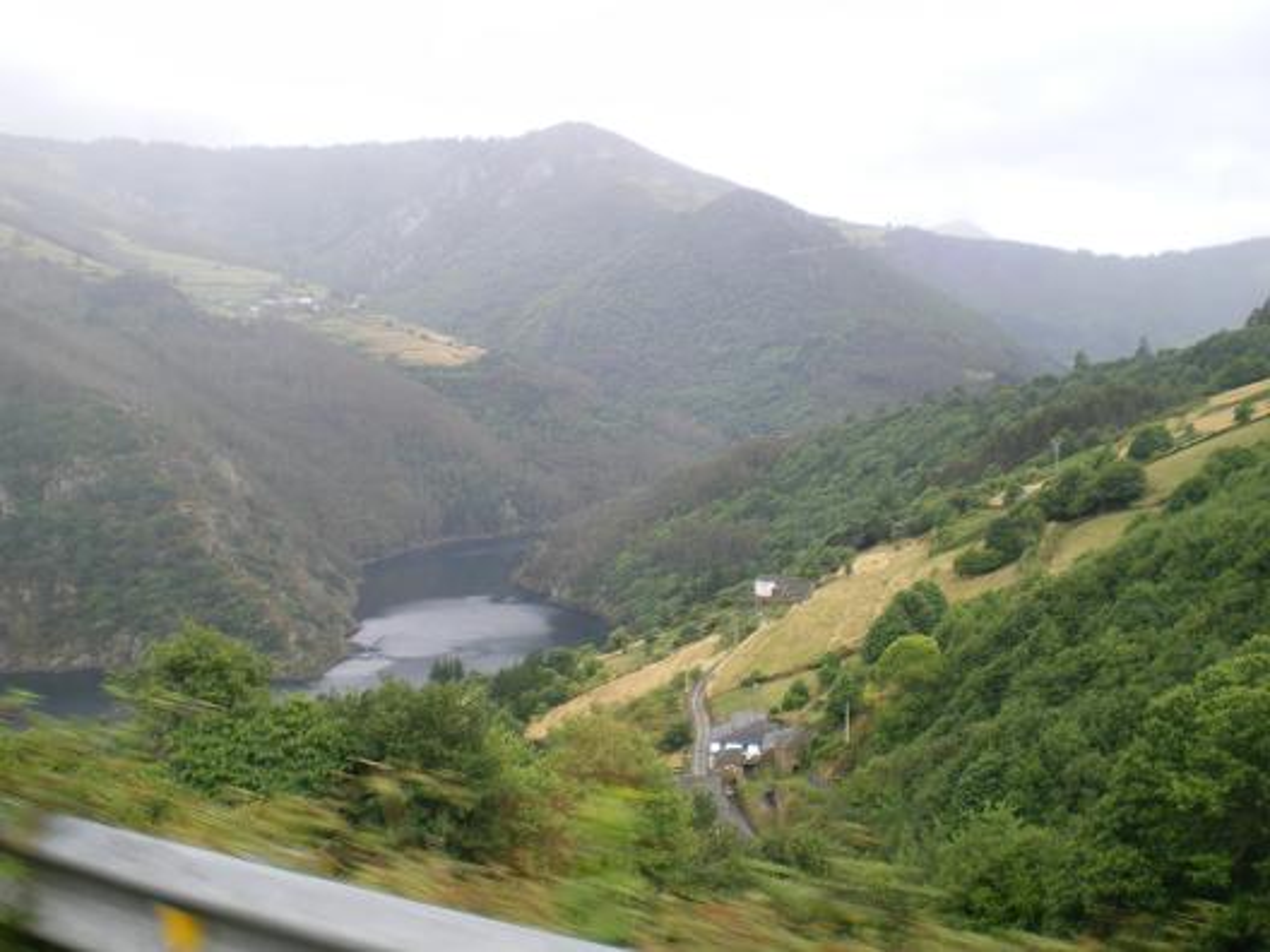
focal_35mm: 38
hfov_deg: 49.0
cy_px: 476
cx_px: 635
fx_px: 1394
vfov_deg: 37.7
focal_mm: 6.3
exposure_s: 1/80
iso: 64
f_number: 3.1
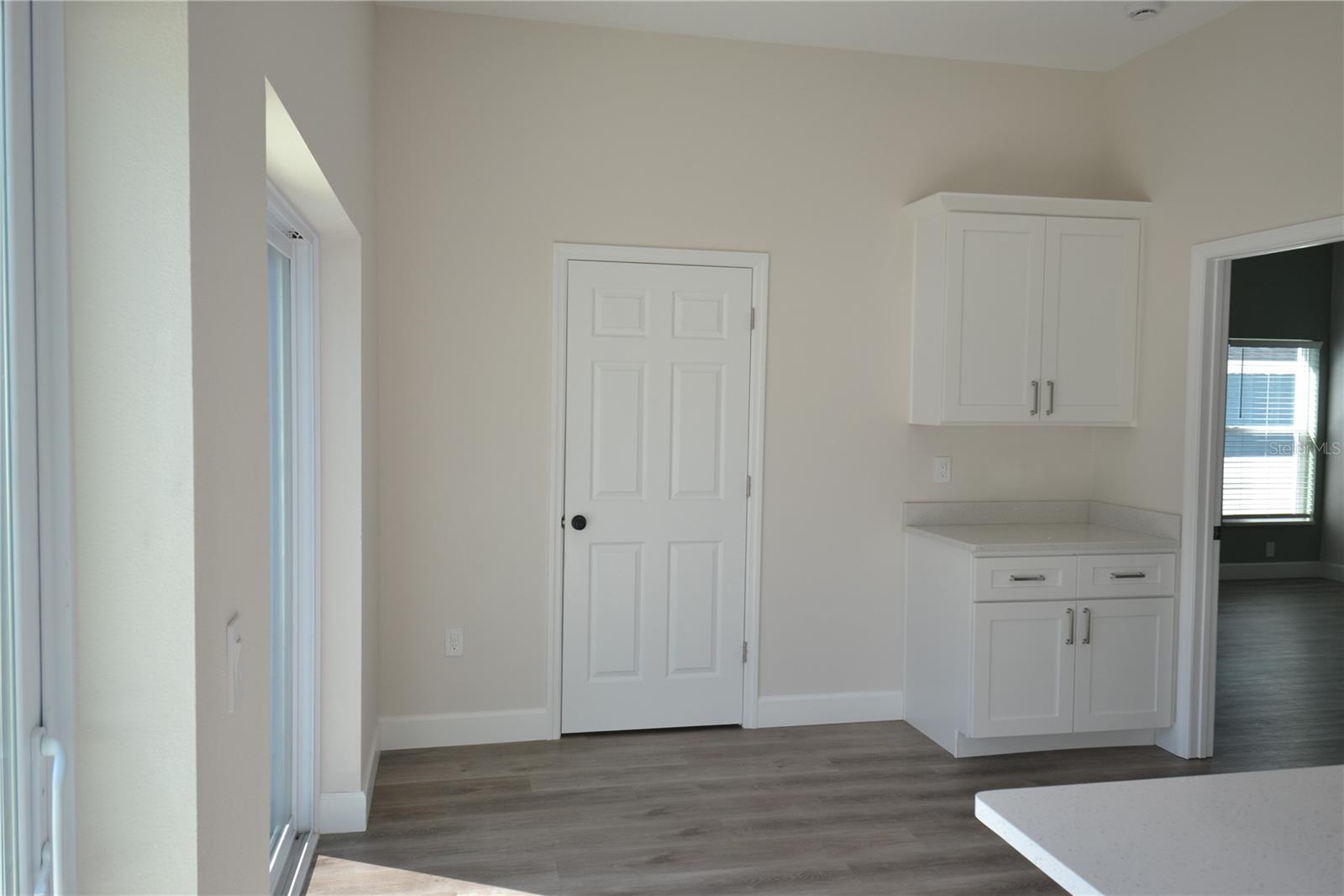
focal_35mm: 26
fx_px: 952
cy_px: 448
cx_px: 672
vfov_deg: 50.4
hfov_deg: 70.4
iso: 280
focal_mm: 17
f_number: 5.6
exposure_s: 1/125
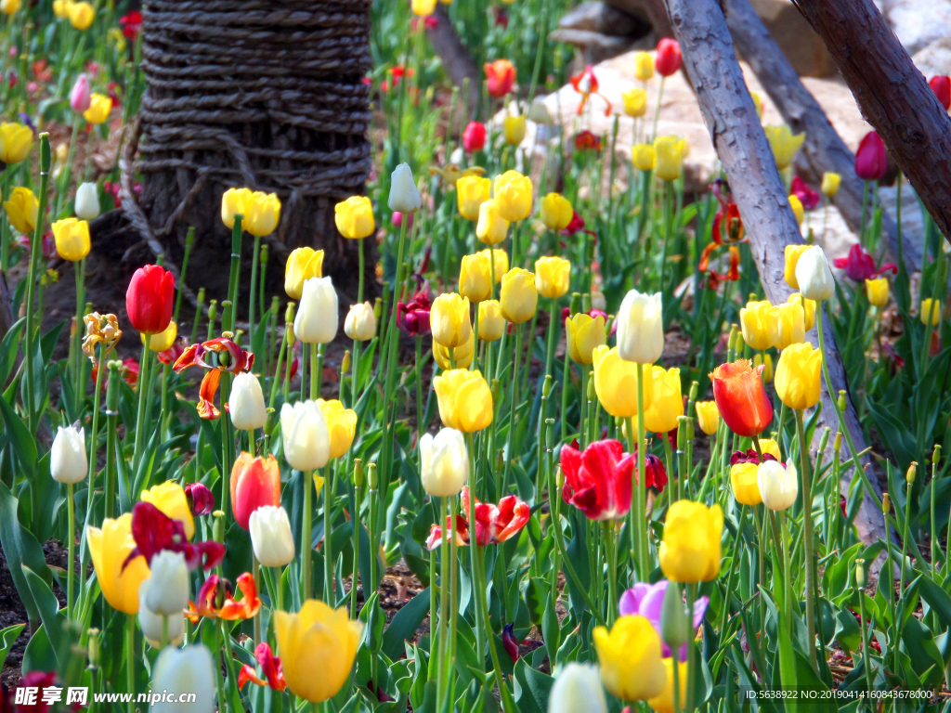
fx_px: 10989
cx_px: 476
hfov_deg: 5.0
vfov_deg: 3.7
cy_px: 356
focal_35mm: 400
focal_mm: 65
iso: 80
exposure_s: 1/250
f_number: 5.4
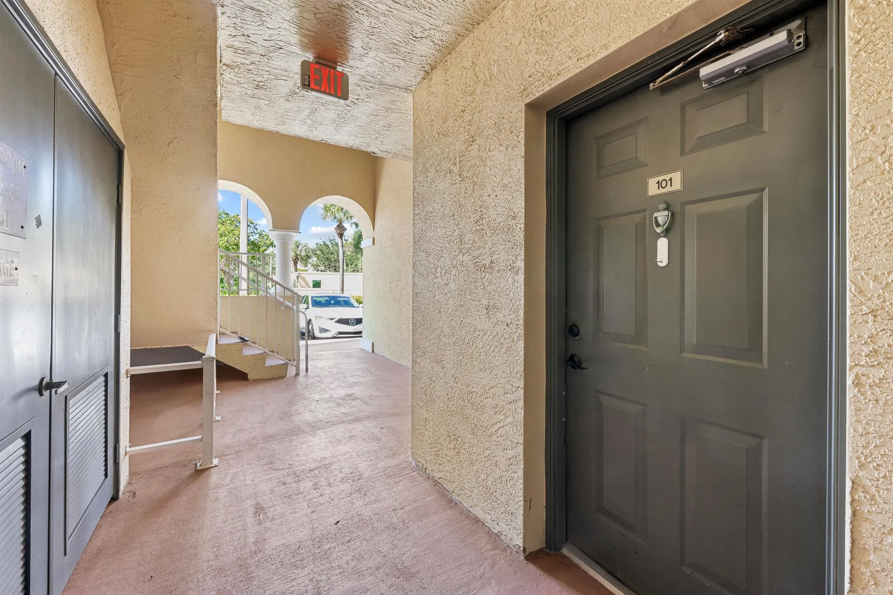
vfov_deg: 81.2
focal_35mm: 14
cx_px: 446
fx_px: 347
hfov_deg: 104.3
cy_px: 298
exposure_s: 1/3
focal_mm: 14
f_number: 8
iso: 400
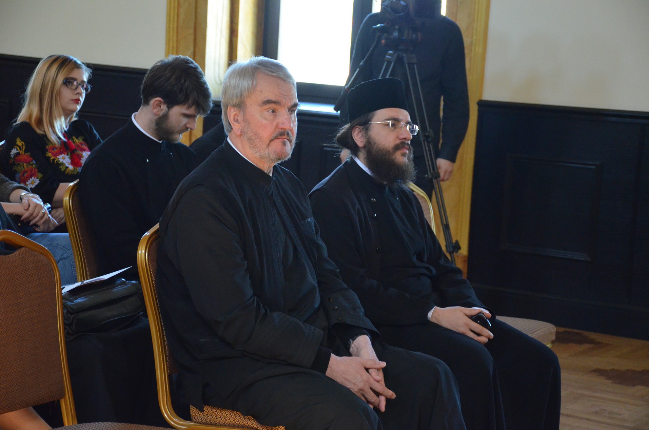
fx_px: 1889
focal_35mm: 105
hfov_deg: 19.5
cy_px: 215
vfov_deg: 13.0
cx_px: 324
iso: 3200
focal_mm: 70
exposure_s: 1/80
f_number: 5
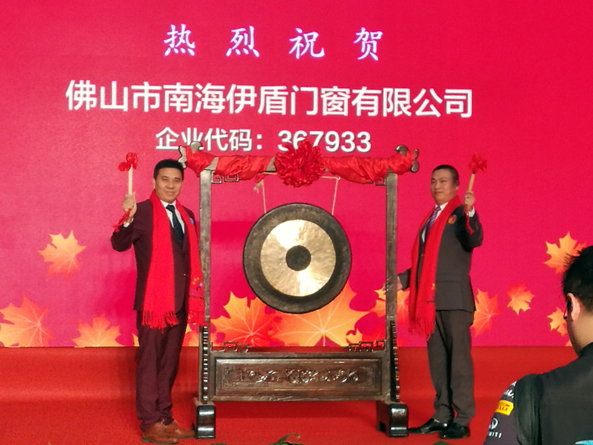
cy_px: 222
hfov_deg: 18.9
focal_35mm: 104
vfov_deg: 14.2
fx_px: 1782
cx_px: 296
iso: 160
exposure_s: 1/50
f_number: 2.2
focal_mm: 4.5
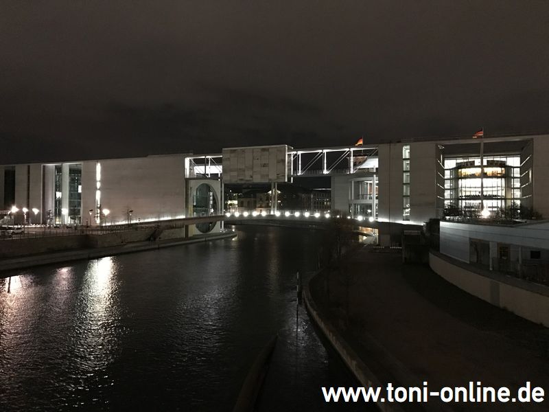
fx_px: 444
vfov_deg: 49.7
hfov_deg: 63.4
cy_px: 206
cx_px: 274
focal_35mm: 28
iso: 250
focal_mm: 3.99
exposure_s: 1/4
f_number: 1.8
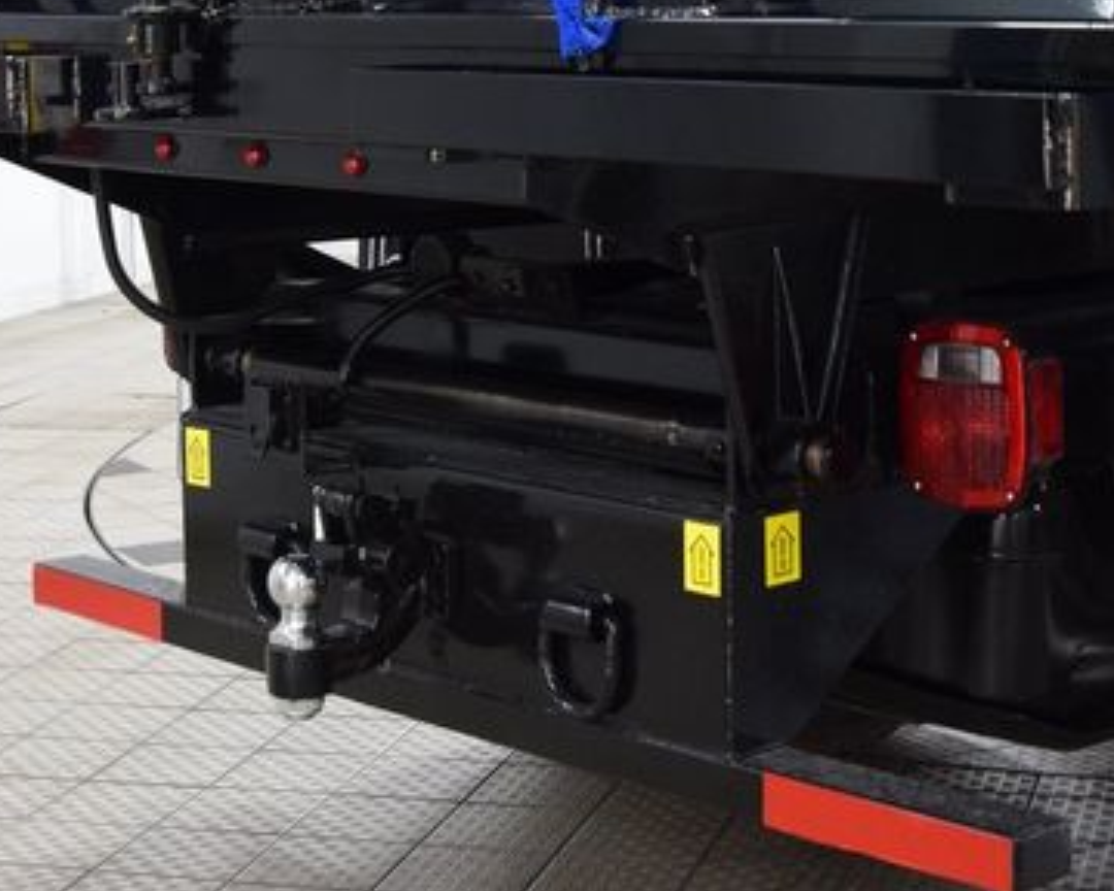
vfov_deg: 18.0
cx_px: 572
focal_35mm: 85
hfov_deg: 22.5
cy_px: 240
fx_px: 2802
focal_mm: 34
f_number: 6.3
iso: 900
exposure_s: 1/15
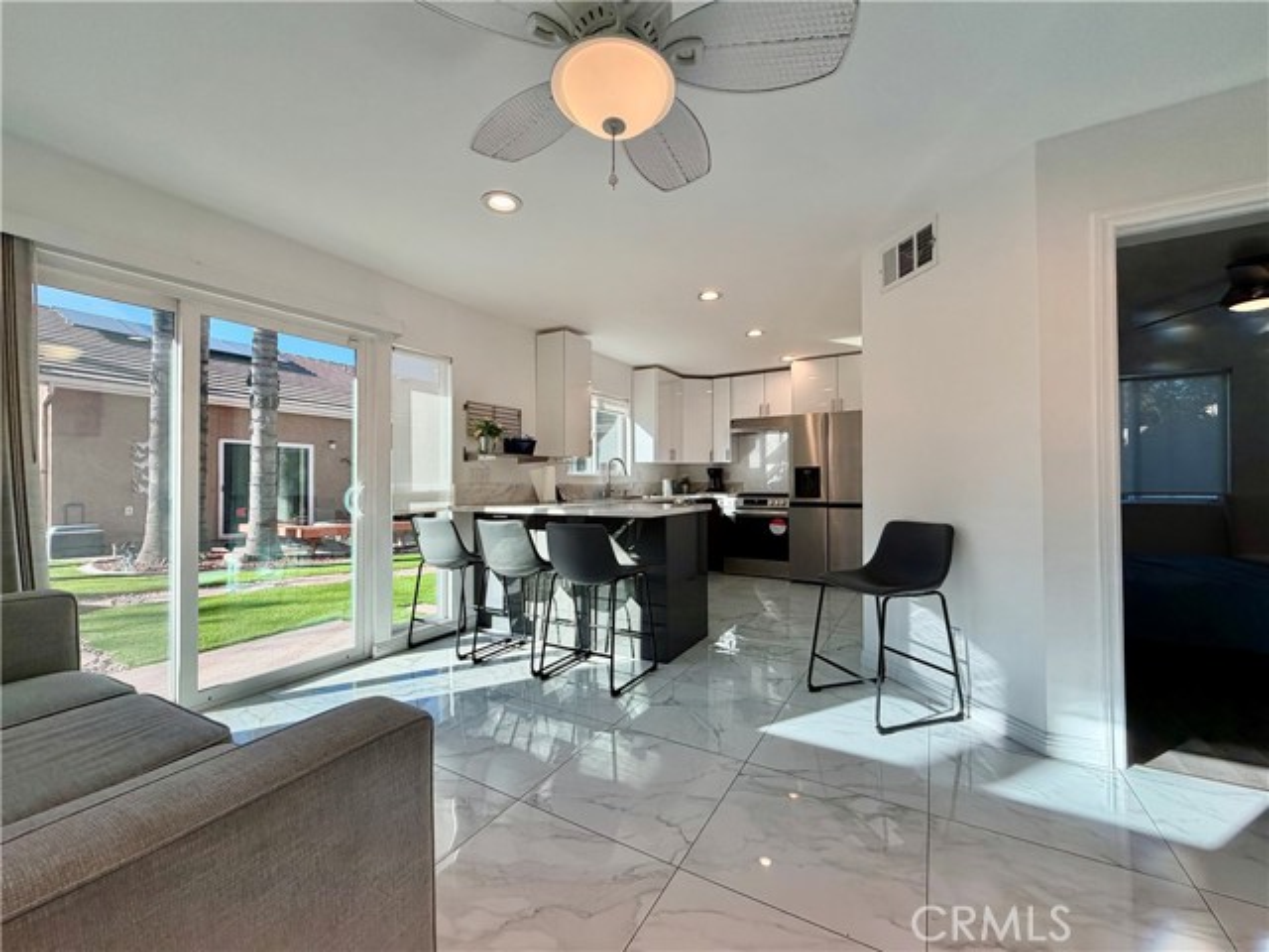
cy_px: 476
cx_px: 634
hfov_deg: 102.1
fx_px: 513
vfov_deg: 85.7
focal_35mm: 14
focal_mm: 2.22
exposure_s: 1/363
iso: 50
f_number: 2.2
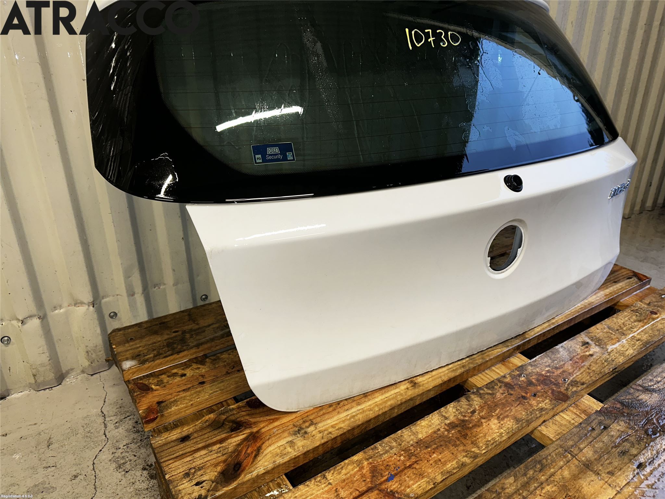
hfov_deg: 71.6
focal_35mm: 24
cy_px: 250
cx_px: 332
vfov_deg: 56.8
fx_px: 461
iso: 80
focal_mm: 6.86
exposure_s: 1/45
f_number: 1.78
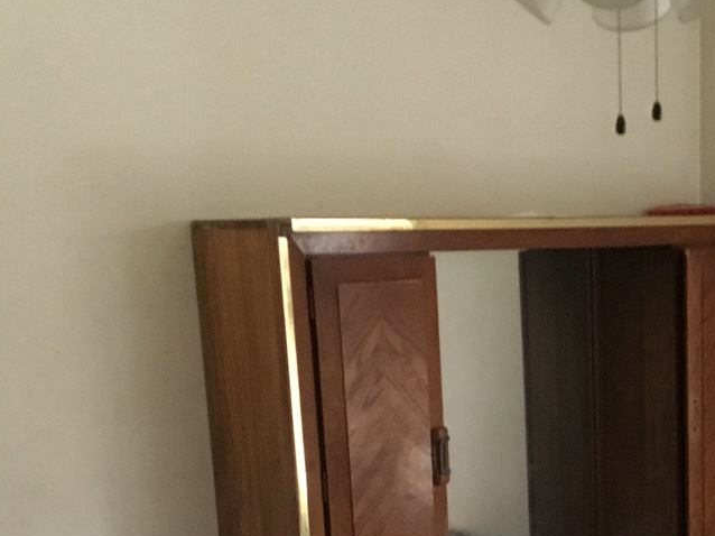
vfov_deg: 20.2
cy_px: 564
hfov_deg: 27.2
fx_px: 1445
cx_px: 583
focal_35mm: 70
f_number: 2.4
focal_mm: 3.3
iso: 800
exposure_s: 1/15
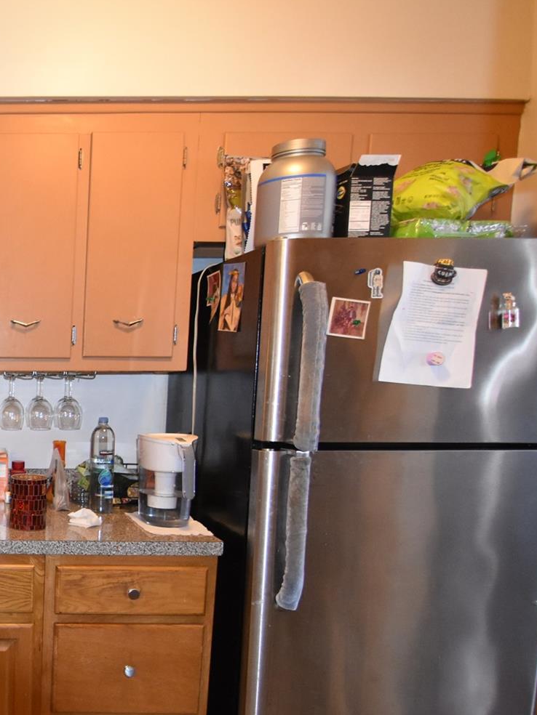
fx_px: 714
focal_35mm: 34
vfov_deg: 52.4
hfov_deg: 33.6
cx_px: -105
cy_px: 468
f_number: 2.8
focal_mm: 11.5
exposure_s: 1/60
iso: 1800
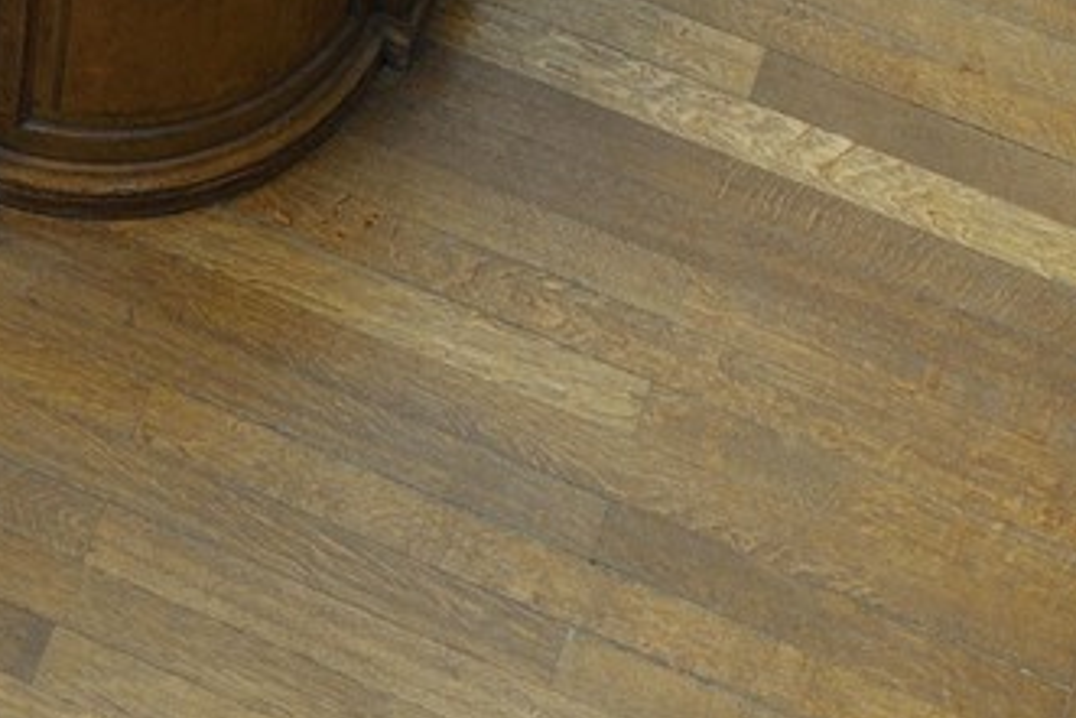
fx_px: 5771
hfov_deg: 10.3
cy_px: -1647
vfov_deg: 6.4
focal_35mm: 193
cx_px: -582
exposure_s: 1/80
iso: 400
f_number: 4.5
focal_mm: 40
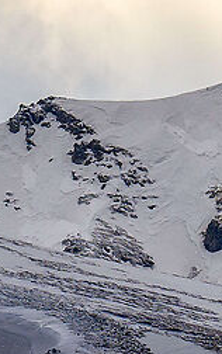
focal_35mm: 3877
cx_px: -1075
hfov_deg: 0.3
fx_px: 37445
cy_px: 347
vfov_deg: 0.5
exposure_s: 1/1250
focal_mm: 400
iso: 64
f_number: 5.6
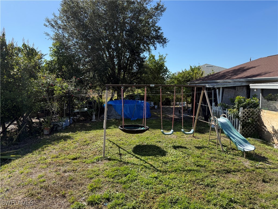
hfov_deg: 71.6
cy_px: 104
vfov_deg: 56.8
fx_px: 193
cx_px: 139
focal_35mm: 24
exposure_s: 1/3584
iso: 100
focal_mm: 6.76
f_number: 1.78
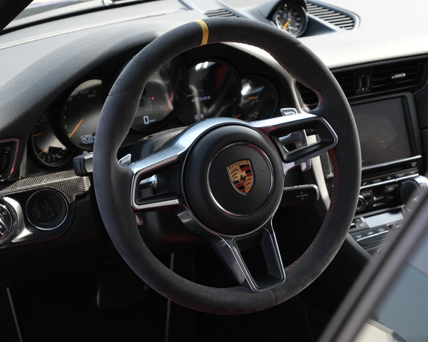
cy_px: 171
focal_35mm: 85
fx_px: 1077
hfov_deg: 22.5
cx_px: 240
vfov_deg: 18.1
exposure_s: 1/75
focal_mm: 50
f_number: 4.8
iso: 160
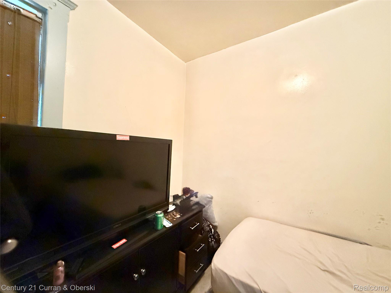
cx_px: 196
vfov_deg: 85.7
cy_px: 146
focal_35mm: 14
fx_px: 158
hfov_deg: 102.1
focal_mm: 2.22
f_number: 2.2
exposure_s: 1/60
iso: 1250
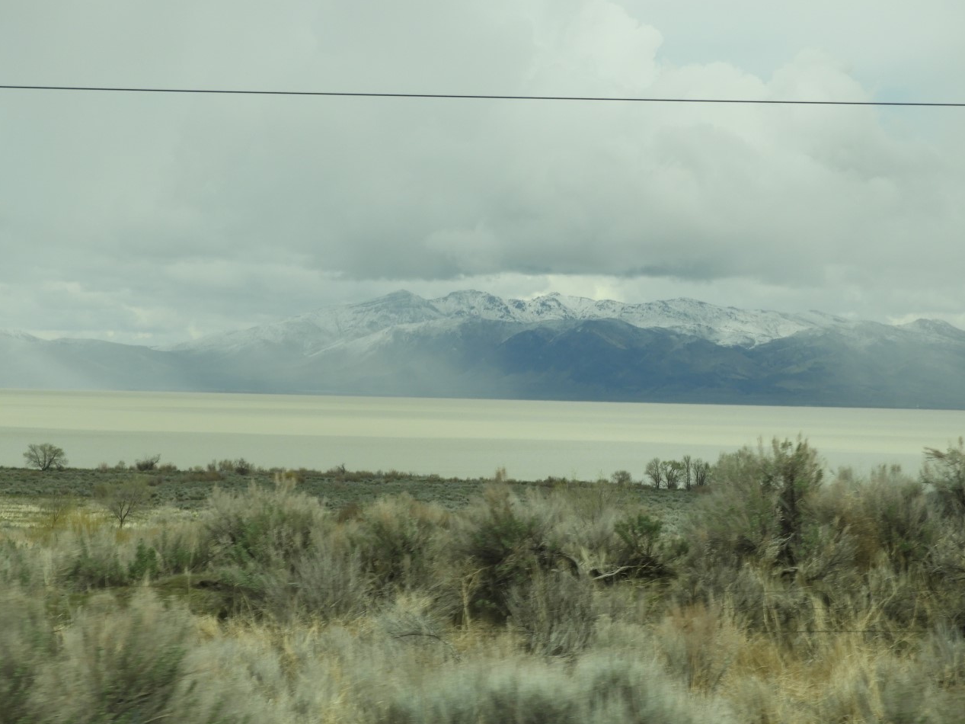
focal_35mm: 108
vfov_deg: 13.7
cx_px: 506
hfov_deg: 18.2
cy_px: 385
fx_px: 3010
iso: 100
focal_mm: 17
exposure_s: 1/800
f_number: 4.8
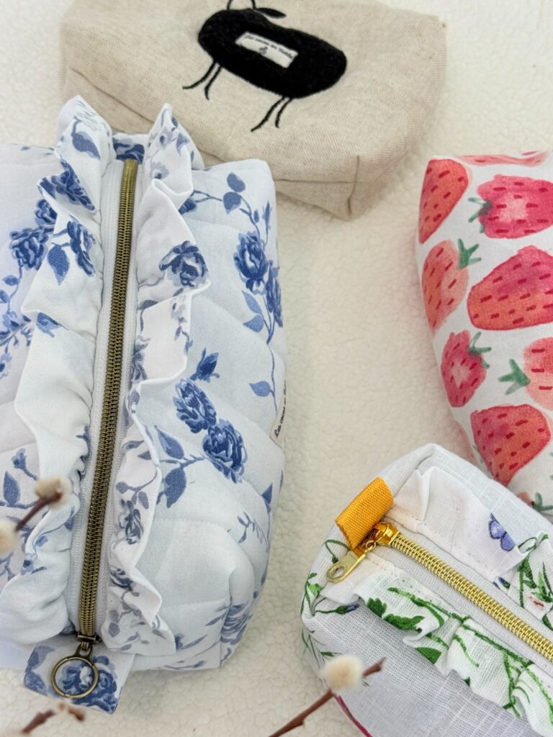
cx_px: 276
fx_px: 1022
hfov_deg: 30.3
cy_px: 368
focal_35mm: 48
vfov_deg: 39.7
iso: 100
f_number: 1.78
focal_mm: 6.76
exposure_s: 1/79
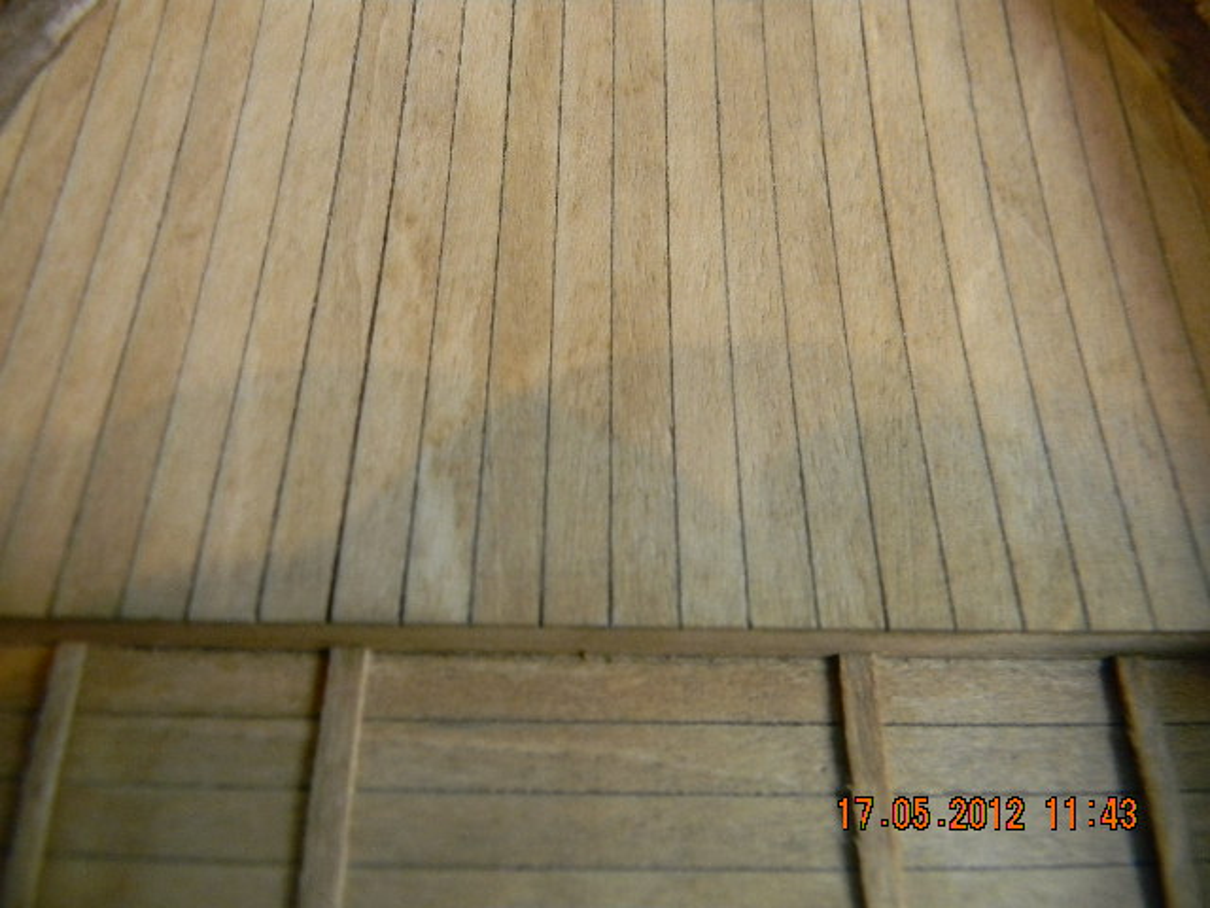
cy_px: 454
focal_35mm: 28
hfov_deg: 63.4
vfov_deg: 49.7
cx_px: 605
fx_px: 979
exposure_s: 1/29.8
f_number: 3.5
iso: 400
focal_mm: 5
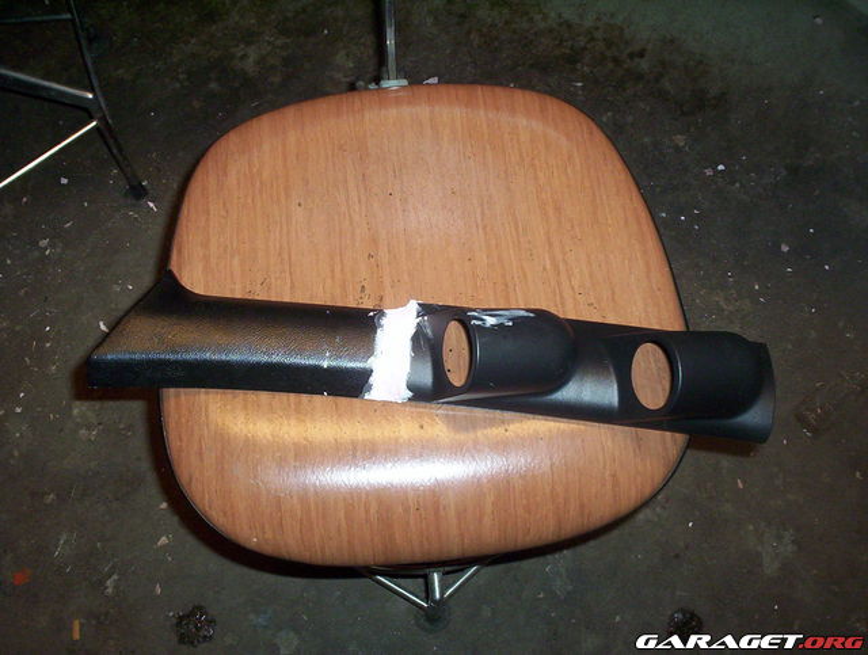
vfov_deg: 37.9
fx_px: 955
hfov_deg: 48.9
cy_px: 328
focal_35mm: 38
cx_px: 434
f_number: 4.5
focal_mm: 4.99
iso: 140
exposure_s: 1/60
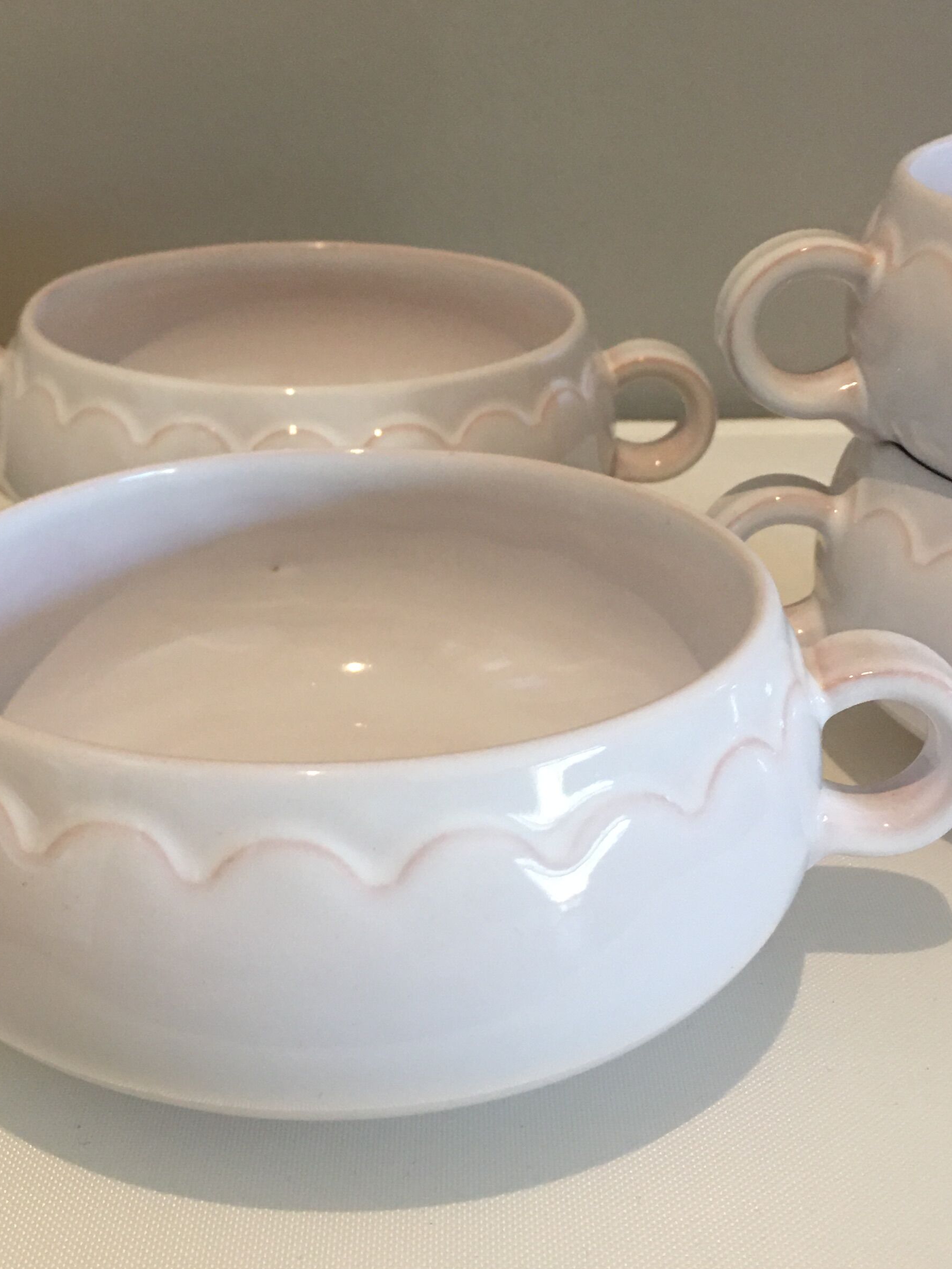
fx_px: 1796
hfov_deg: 29.6
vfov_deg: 38.7
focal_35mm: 49
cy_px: 502
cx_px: 364
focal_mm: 4.15
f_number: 2.2
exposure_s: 1/17
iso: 80
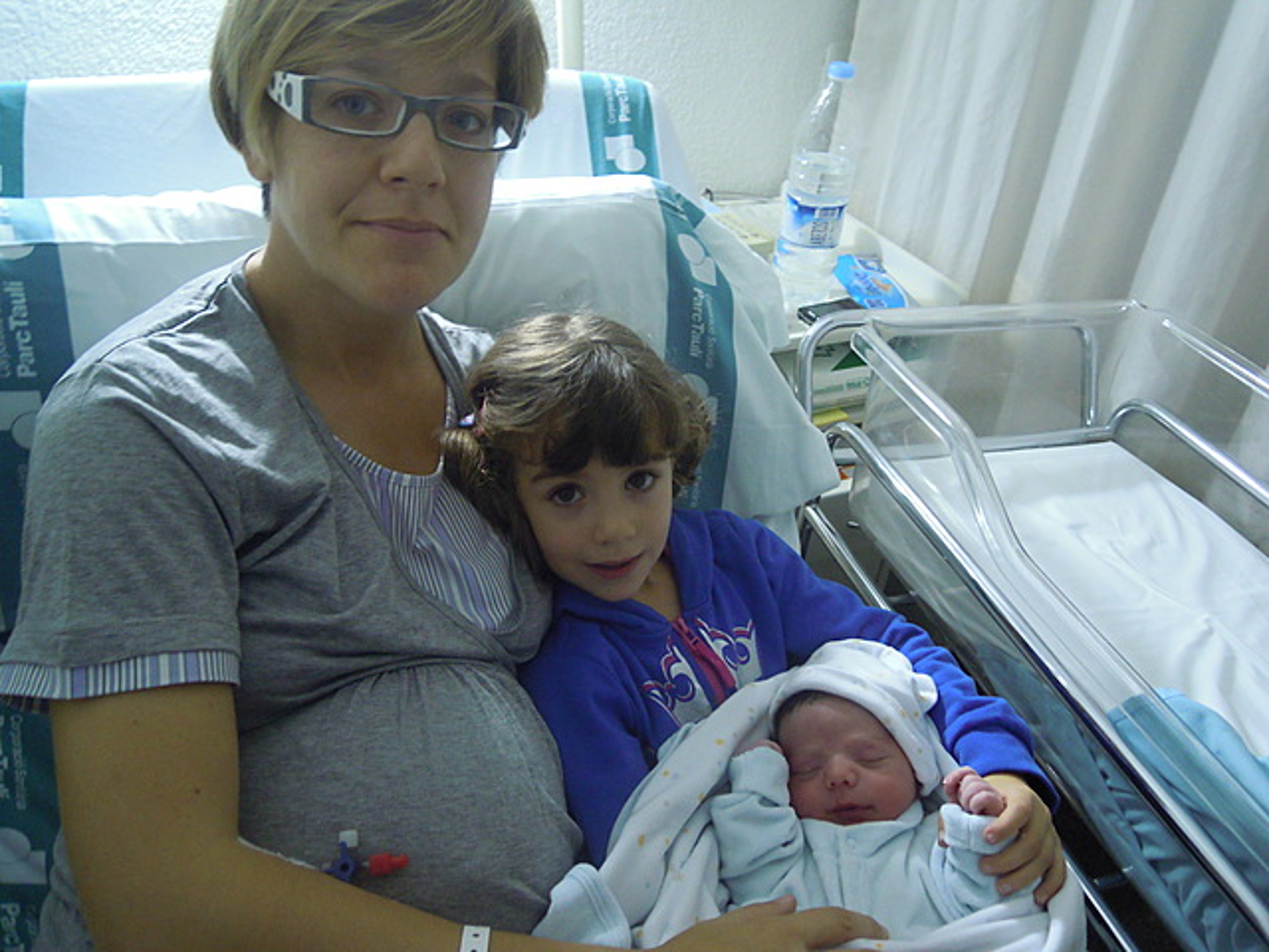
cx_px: 634
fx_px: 1026
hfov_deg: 63.4
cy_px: 476
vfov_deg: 49.7
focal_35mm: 28
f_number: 2.7
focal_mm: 5
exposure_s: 1/4
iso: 400
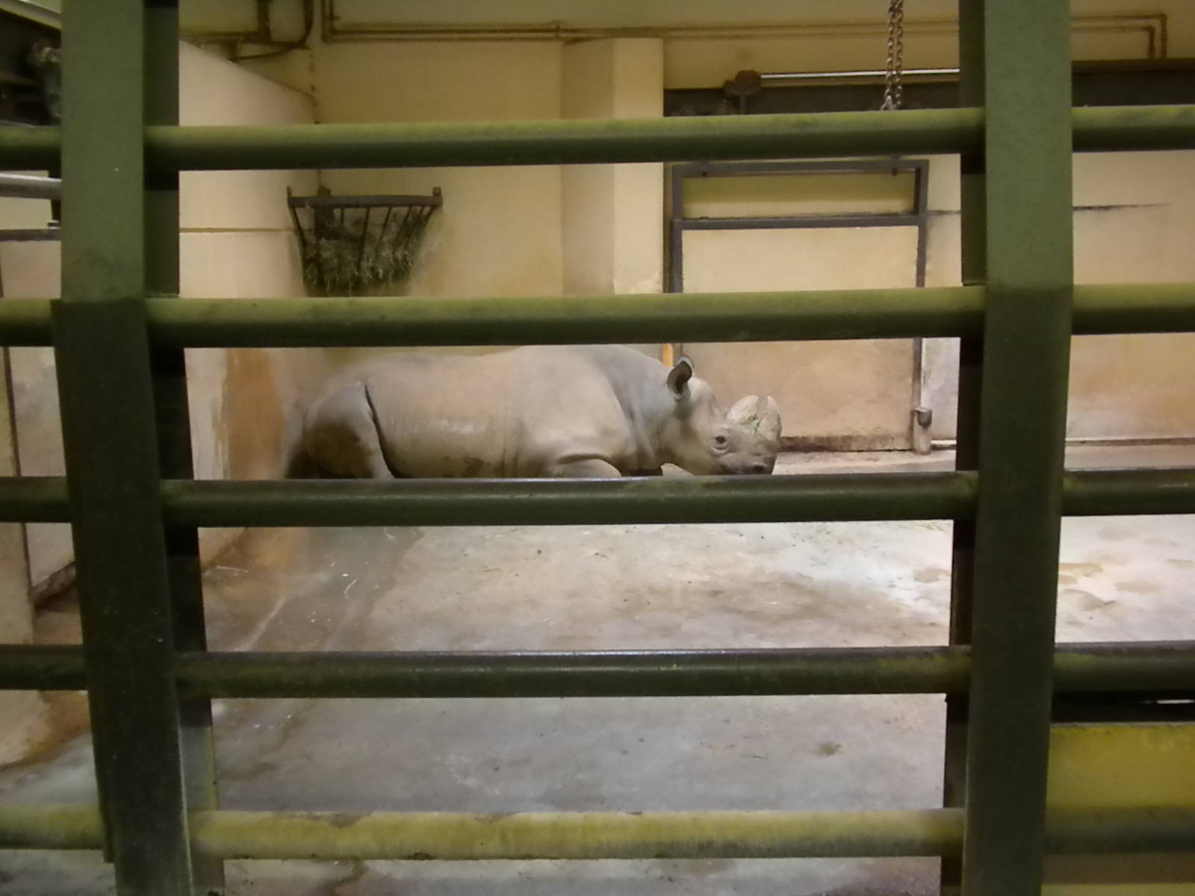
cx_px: 598
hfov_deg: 50.1
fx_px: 1277
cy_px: 448
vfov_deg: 38.7
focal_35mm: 37
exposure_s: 1/83.4
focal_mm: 6.6
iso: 640
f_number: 3.5
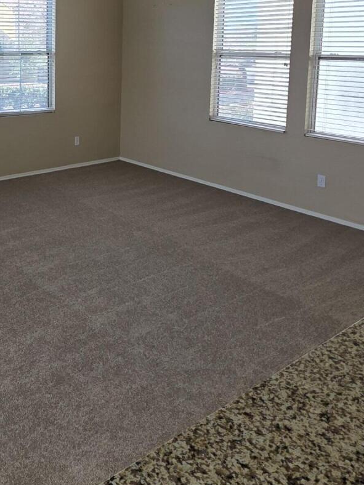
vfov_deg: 51.7
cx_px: 38
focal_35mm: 33
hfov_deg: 39.8
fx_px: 463
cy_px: 93
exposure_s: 1/120
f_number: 1.9
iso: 20
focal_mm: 2.2
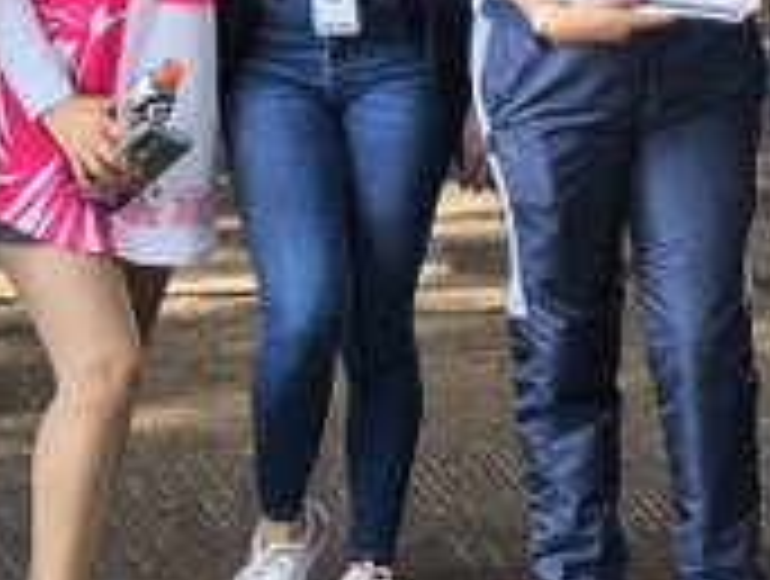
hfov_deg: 12.6
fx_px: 3433
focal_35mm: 154
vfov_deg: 9.5
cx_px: 772
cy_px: -211
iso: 50
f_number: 1.7
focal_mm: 4.71
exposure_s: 1/120
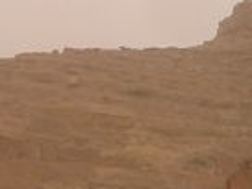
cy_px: 152
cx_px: 682
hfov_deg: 6.0
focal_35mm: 311
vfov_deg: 4.8
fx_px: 2264
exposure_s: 1/229
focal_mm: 11.1
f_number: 5.3
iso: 100
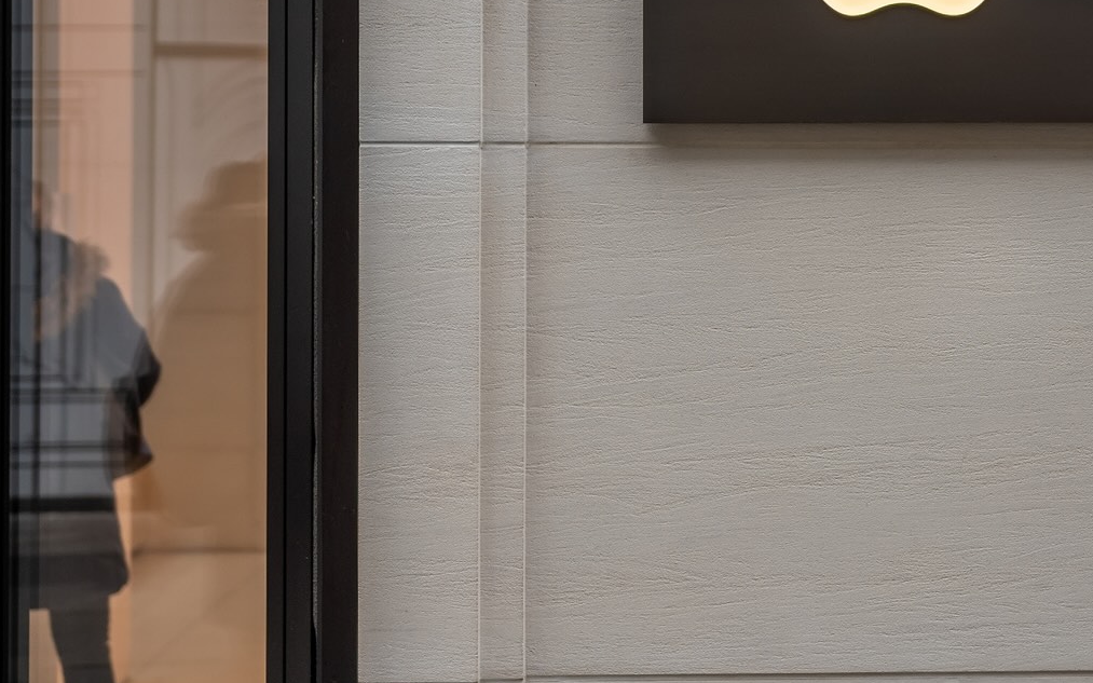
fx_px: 3306
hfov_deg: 18.6
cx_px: 916
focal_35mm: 111
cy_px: 76
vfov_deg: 11.7
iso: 100
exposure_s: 1/160
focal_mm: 35
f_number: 2.8
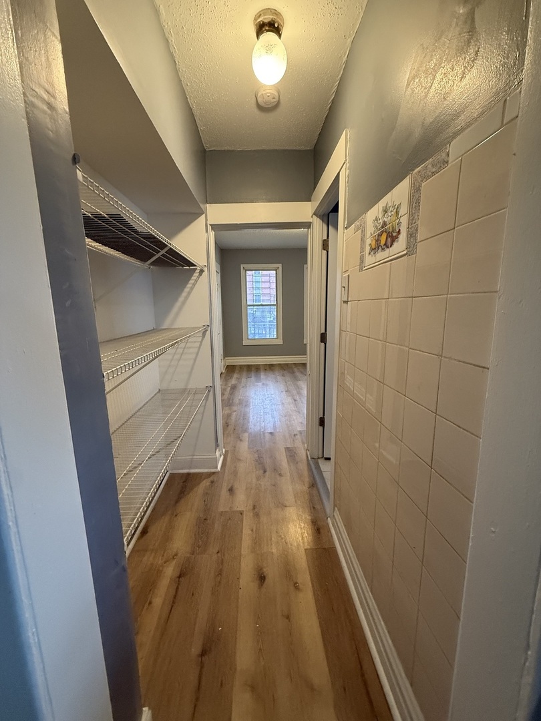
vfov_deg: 102.1
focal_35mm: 14
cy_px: 360
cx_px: 270
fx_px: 292
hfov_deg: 85.7
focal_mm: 2.22
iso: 640
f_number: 2.2
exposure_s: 1/60
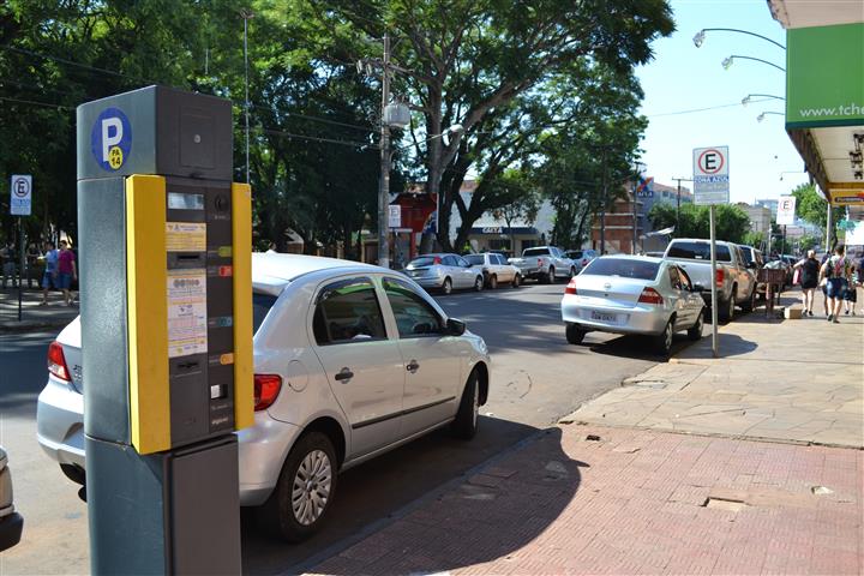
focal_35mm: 33
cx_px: 432
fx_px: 792
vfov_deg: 40.0
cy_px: 288
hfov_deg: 57.2
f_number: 6.3
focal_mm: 22
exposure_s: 1/160
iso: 100
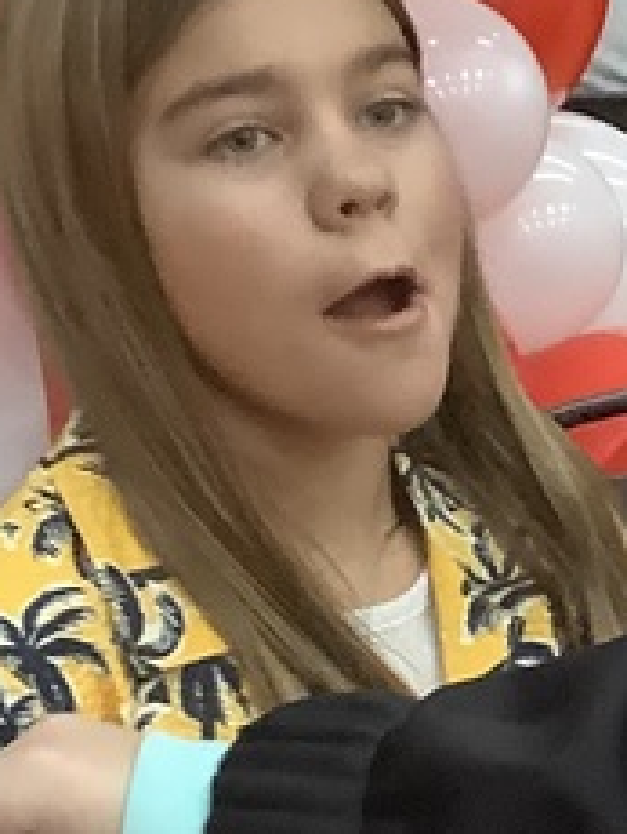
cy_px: 707
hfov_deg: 10.2
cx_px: 1069
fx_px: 3327
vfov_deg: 14.2
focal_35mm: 138
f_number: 2.4
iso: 320
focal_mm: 3.3
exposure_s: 1/40
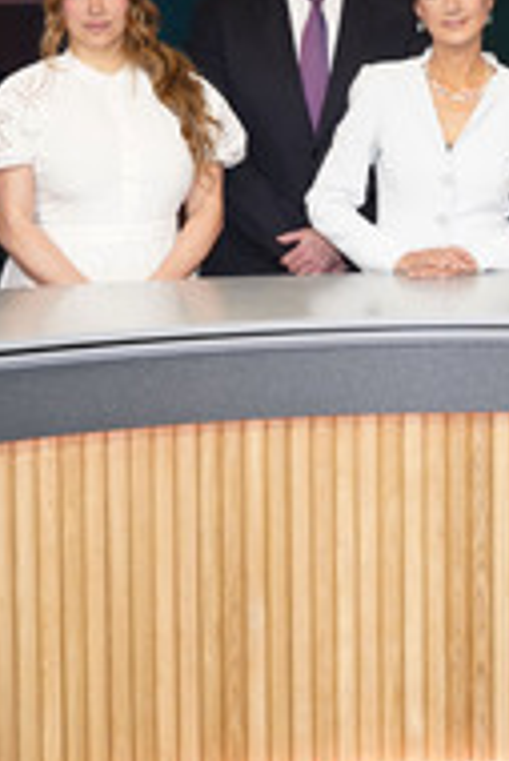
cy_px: 172
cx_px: 503
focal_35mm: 90
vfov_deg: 22.4
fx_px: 1905
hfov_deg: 15.0
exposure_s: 1/160
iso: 2000
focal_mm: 38
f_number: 5
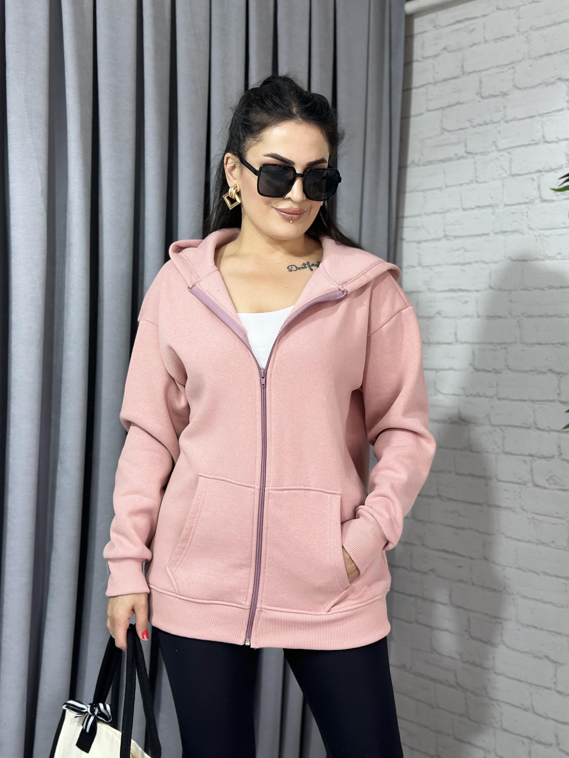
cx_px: 284
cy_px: 379
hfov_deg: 30.3
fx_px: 1052
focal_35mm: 48
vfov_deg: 39.7
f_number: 1.78
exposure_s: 1/100
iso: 80
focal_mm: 6.86
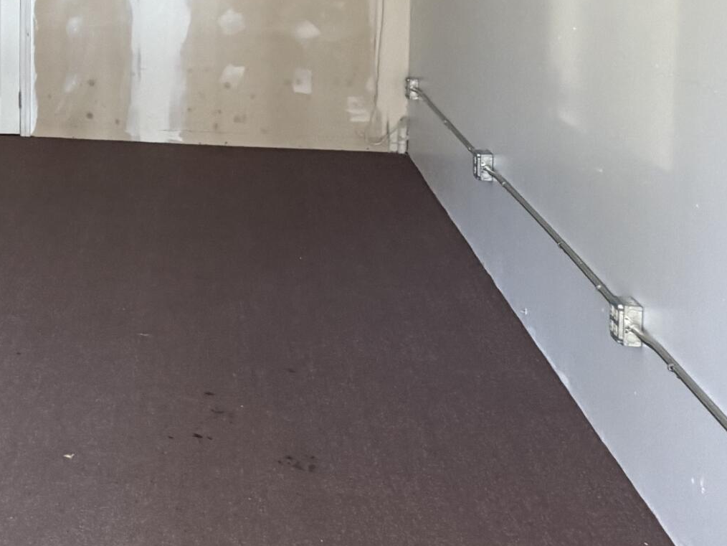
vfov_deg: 20.0
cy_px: -28
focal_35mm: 71
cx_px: -212
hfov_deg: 24.1
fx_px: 1491
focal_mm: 6.76
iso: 320
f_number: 1.78
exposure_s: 1/60
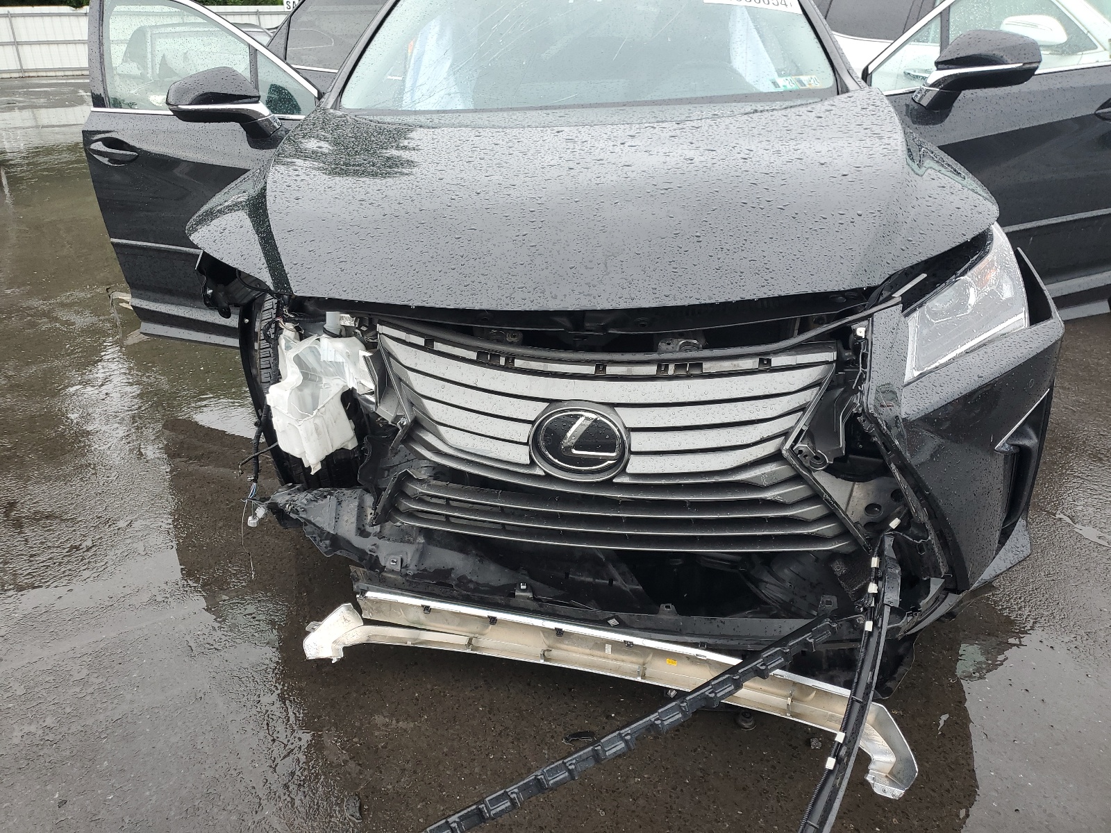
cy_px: 416
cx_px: 556
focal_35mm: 26
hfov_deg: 67.3
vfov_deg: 53.1
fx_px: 834
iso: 50
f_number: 1.5
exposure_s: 1/385
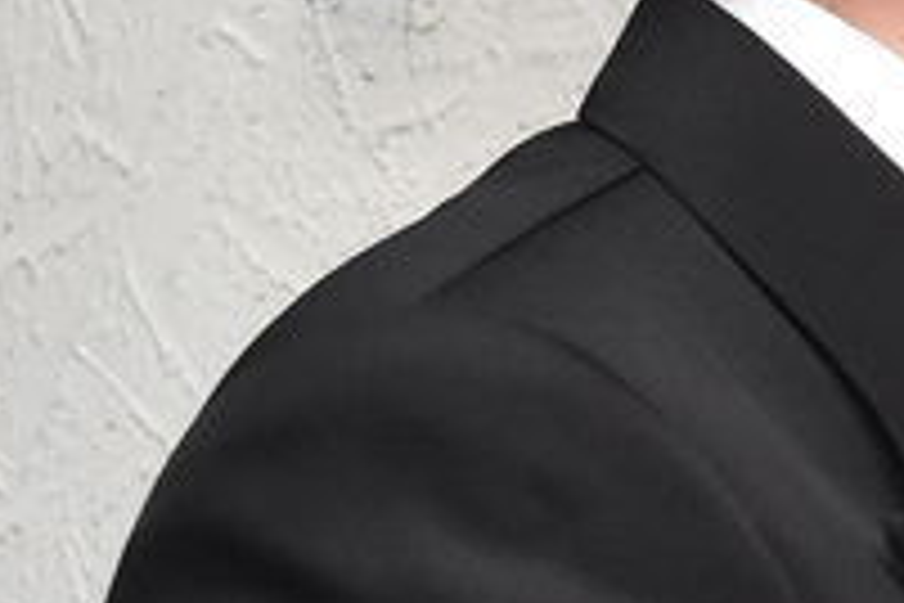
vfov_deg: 5.7
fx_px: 6038
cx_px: 2730
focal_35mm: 240
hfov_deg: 7.5
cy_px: 68
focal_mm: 23
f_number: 6.3
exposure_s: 1/160
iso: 1600
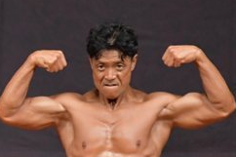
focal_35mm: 912
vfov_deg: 1.5
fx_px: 5974
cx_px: -141
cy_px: 245
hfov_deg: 2.3
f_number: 5.6
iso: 5000
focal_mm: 190
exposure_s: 1/400
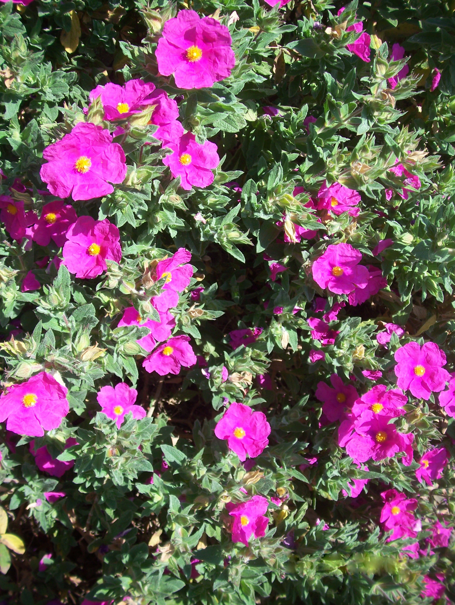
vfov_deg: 48.9
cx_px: 228
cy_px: 302
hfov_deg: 37.8
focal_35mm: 38
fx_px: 665
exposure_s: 1/250
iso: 64
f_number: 3.9
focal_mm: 6.3
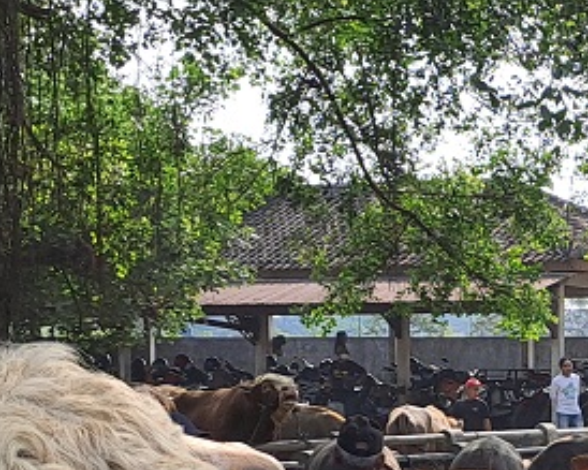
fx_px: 1861
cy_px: 506
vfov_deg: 14.1
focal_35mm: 107
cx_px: 685
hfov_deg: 17.2
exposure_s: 1/681
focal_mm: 4.65
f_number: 1.8
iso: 30
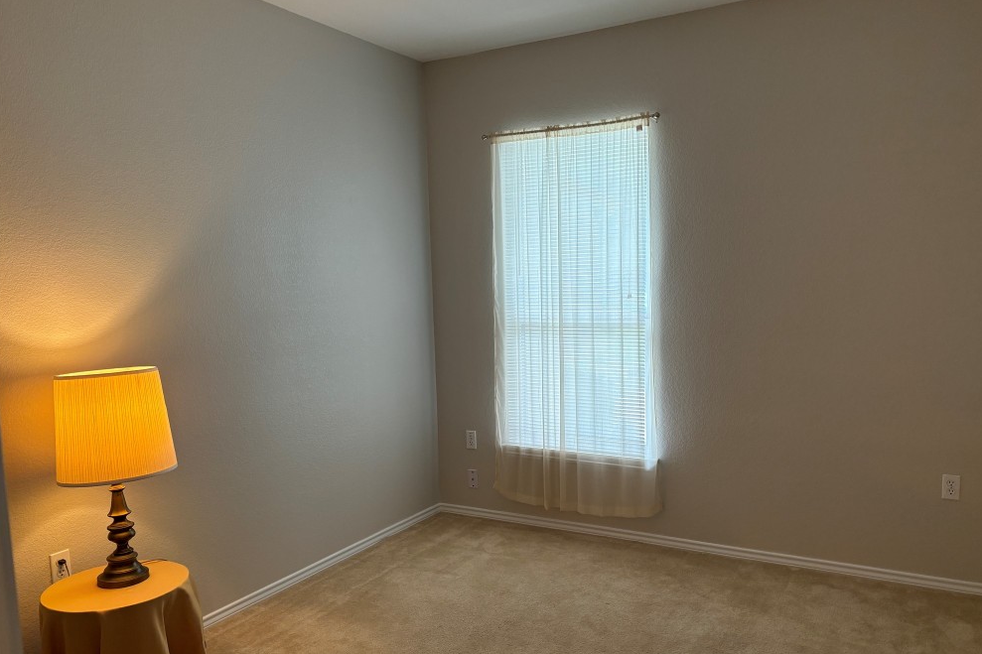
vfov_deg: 46.4
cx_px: 503
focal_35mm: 28
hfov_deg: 65.5
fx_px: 764
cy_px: 345
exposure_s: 1/60
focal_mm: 5.96
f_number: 1.6
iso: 125
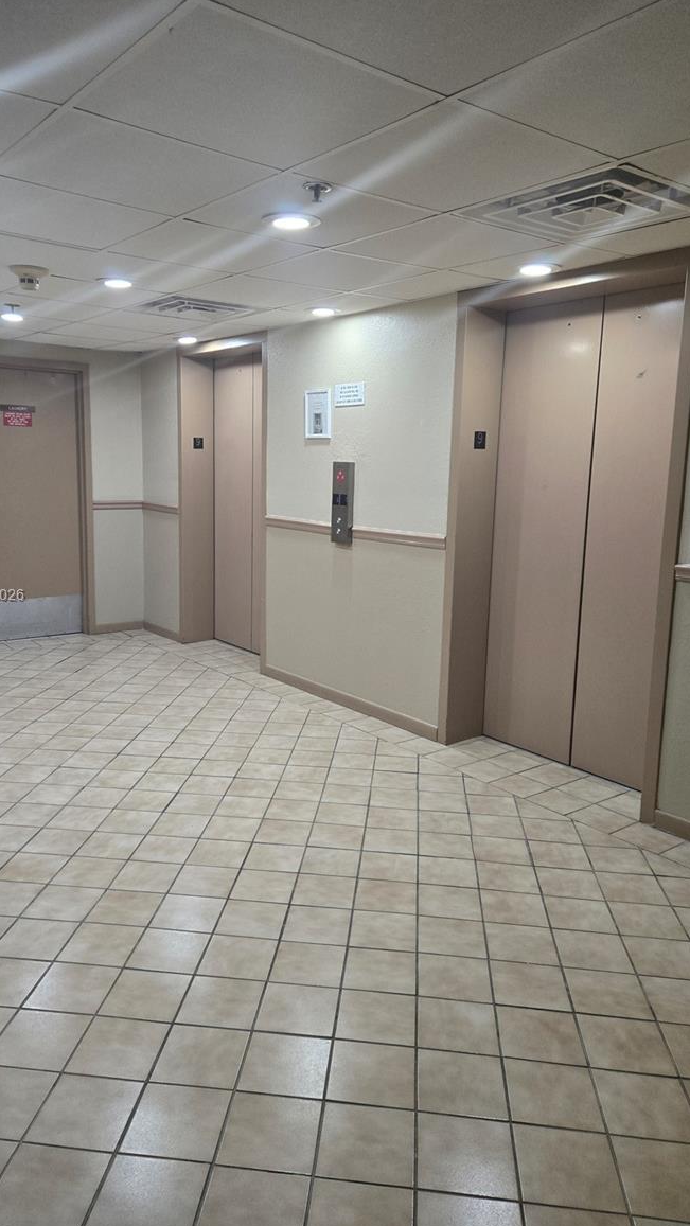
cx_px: 305
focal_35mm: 26
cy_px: 597
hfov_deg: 44.3
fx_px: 845
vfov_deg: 71.9
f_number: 1.8
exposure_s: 1/120
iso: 200
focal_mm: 5.4
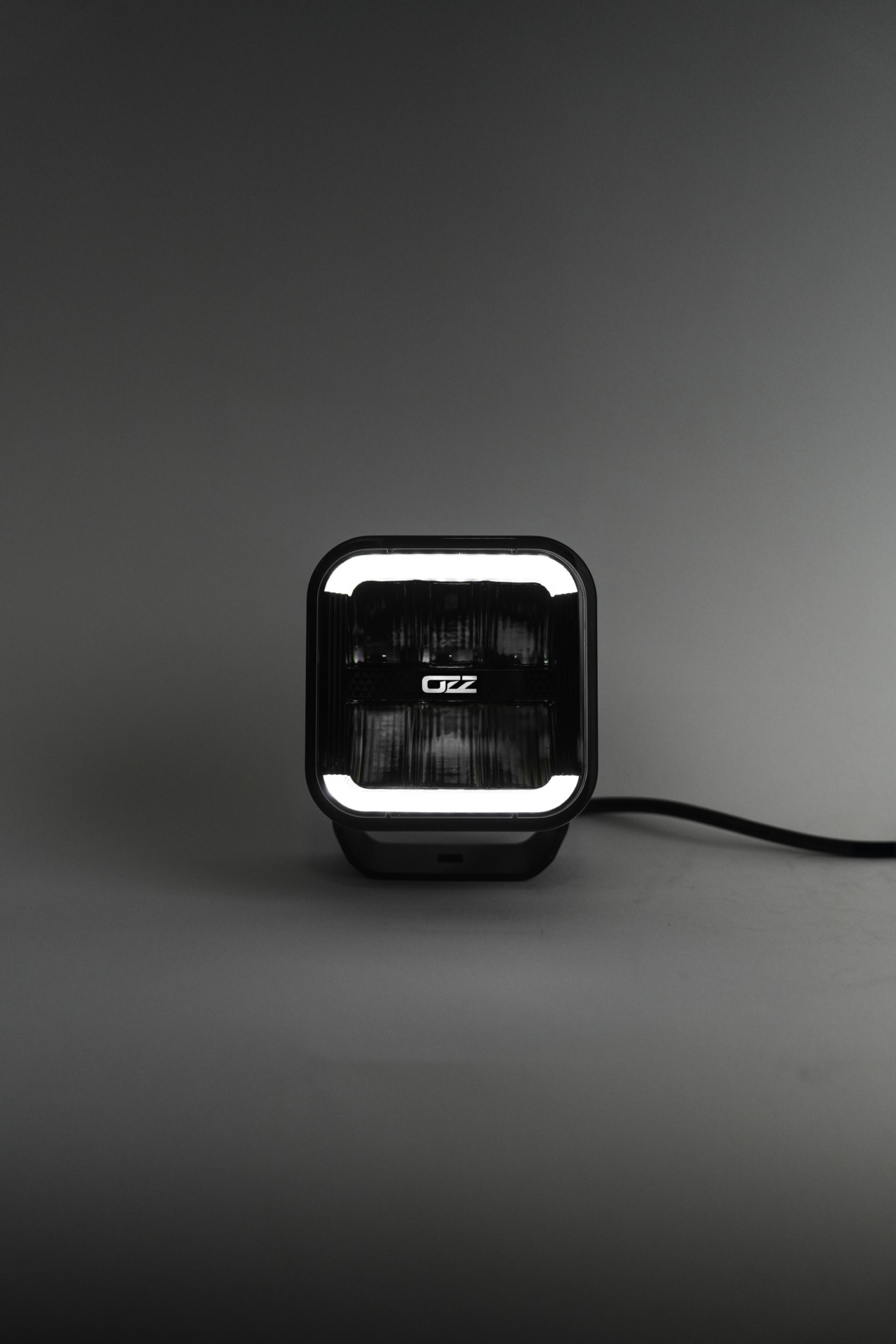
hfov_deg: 38.9
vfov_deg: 55.8
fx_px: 1269
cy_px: 672
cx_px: 448
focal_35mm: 34
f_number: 2.8
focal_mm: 34
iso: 2000
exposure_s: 1/160
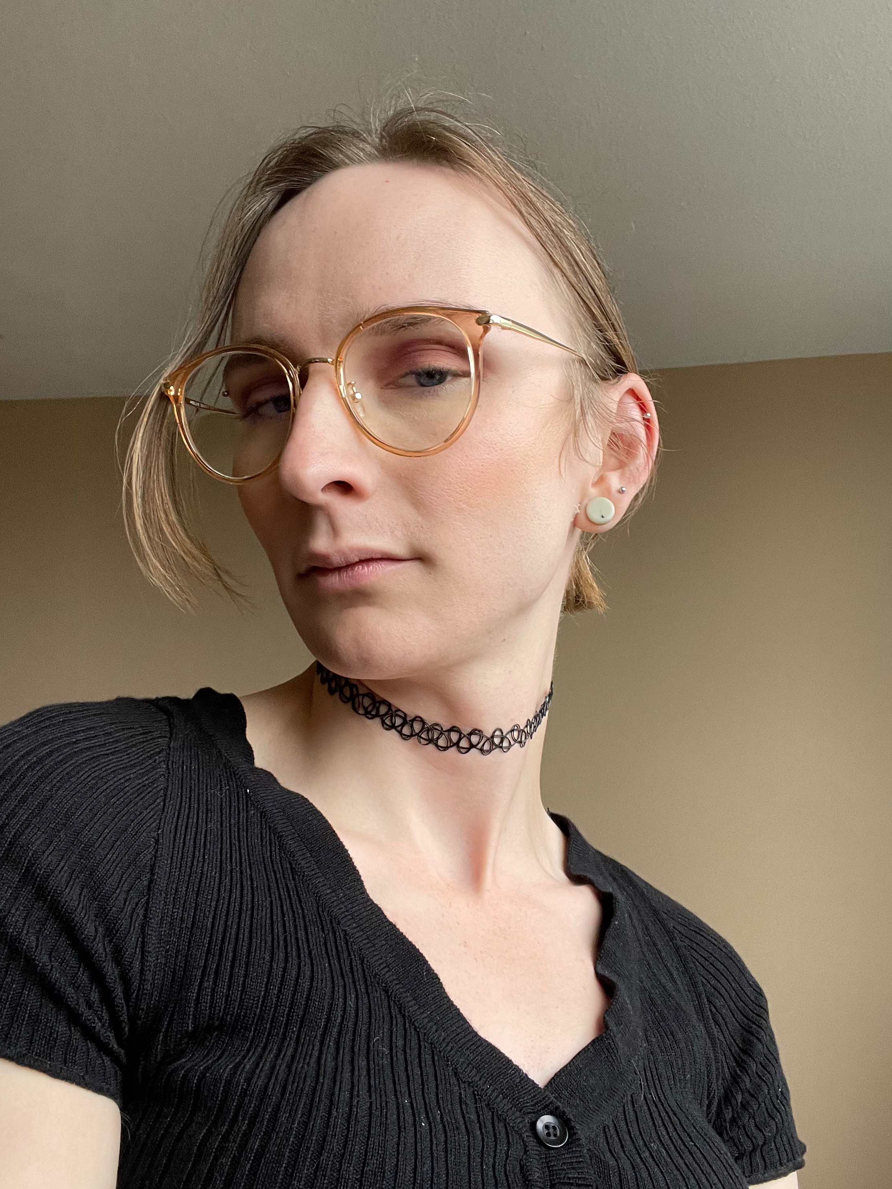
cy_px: 600
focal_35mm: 31
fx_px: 1065
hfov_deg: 45.4
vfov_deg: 58.4
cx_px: 431
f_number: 2.2
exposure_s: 1/57
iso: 125
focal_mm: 2.71
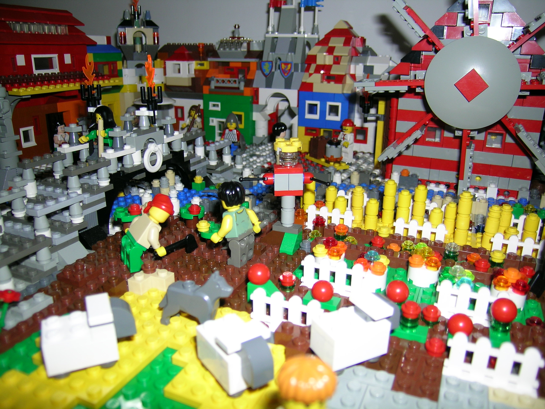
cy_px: 204
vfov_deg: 49.7
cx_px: 272
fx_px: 441
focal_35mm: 28
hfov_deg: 63.4
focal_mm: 5.8
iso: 50
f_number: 2.8
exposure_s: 1/60.1
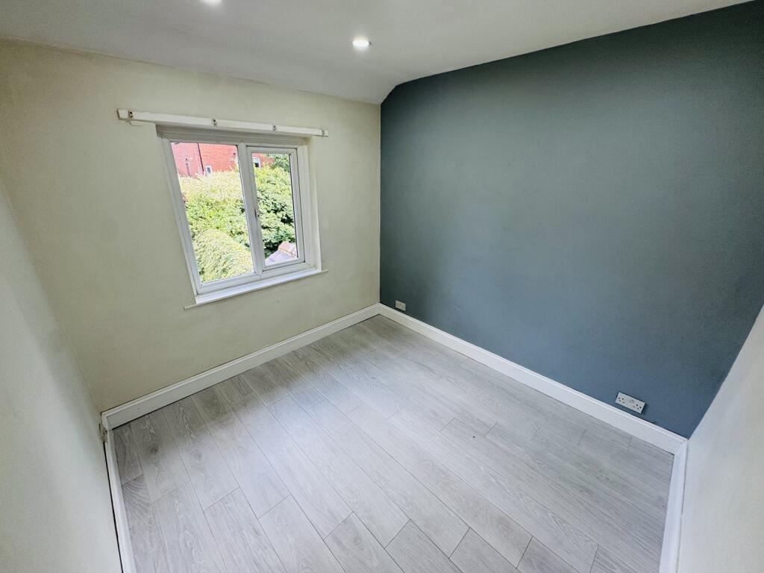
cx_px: 382
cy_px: 286
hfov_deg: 102.1
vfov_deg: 85.7
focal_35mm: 14
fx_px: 309
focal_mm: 2.22
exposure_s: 1/99
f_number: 2.2
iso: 64
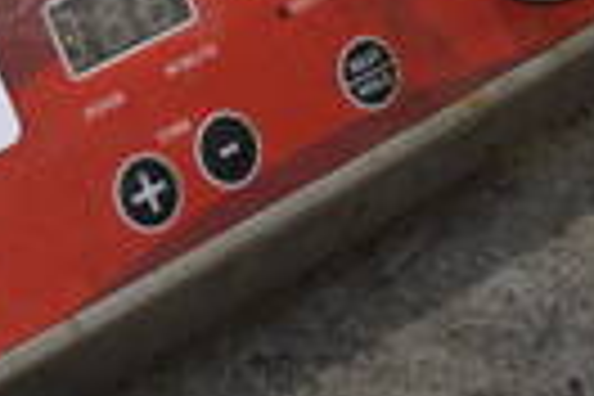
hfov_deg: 15.3
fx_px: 2062
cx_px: -274
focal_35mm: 125
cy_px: -198
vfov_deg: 10.6
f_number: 3.5
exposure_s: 1/200
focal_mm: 18
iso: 800
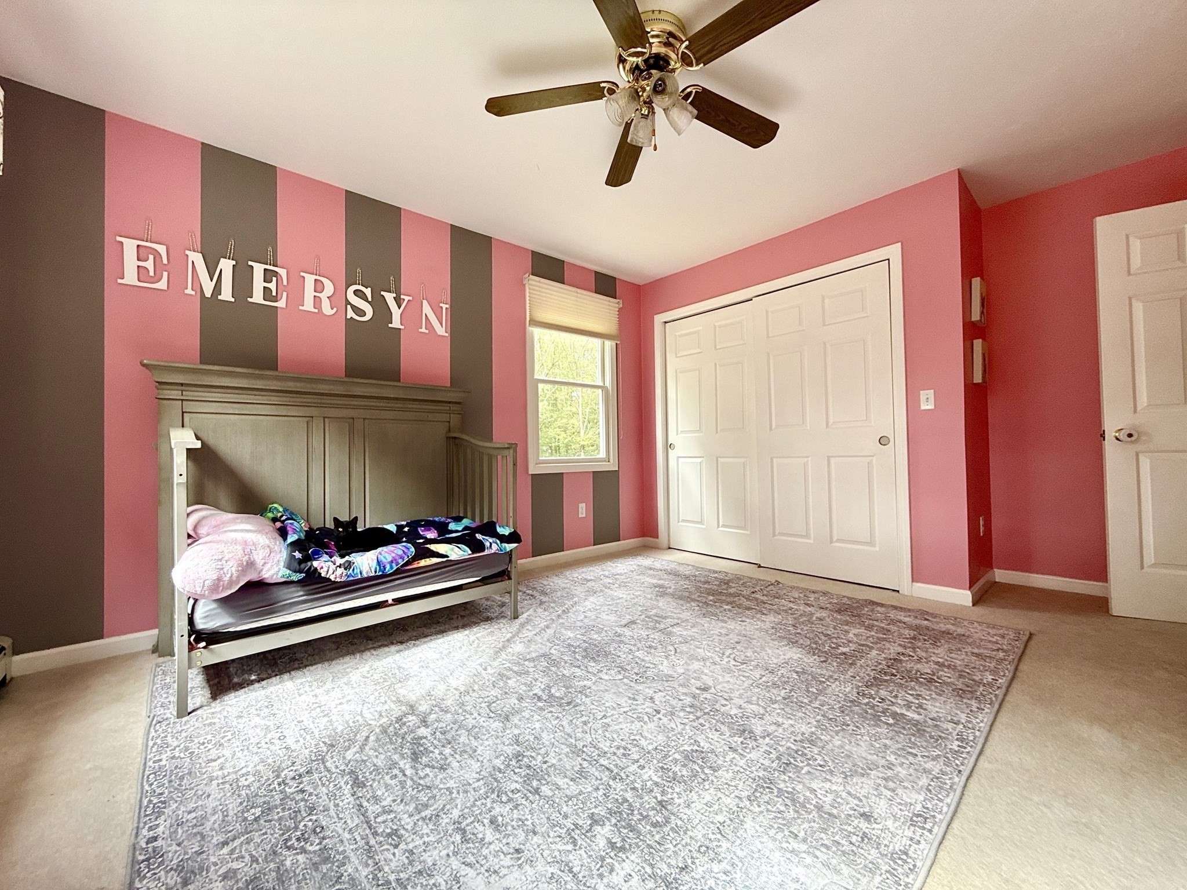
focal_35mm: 14
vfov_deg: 85.7
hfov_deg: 102.1
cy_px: 445
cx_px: 594
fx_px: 480
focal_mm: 2.22
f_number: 2.2
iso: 80
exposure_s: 1/99
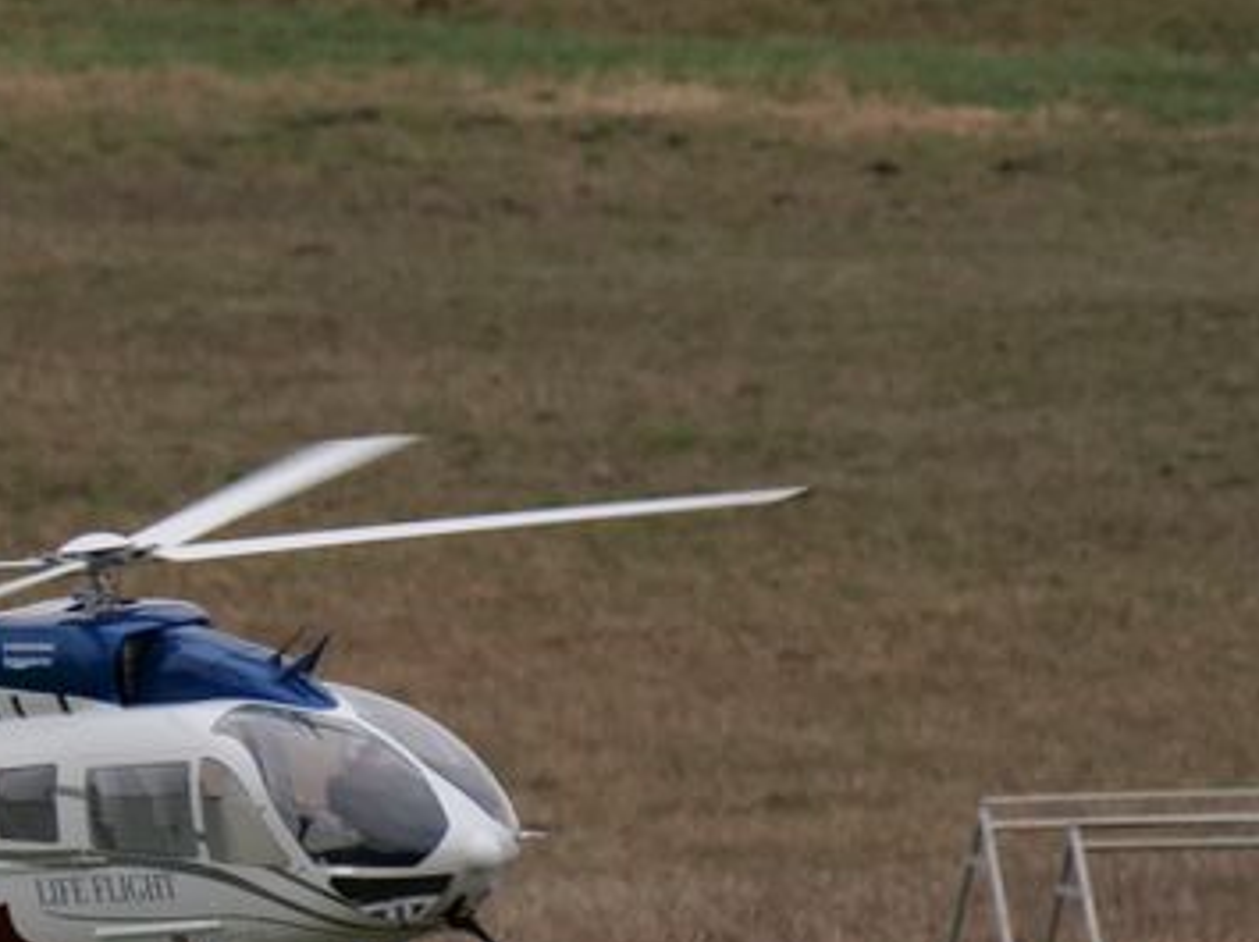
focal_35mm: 1810
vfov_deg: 0.8
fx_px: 65786
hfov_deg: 1.1
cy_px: 583
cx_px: -46
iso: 1600
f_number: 8
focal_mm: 400
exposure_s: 1/640
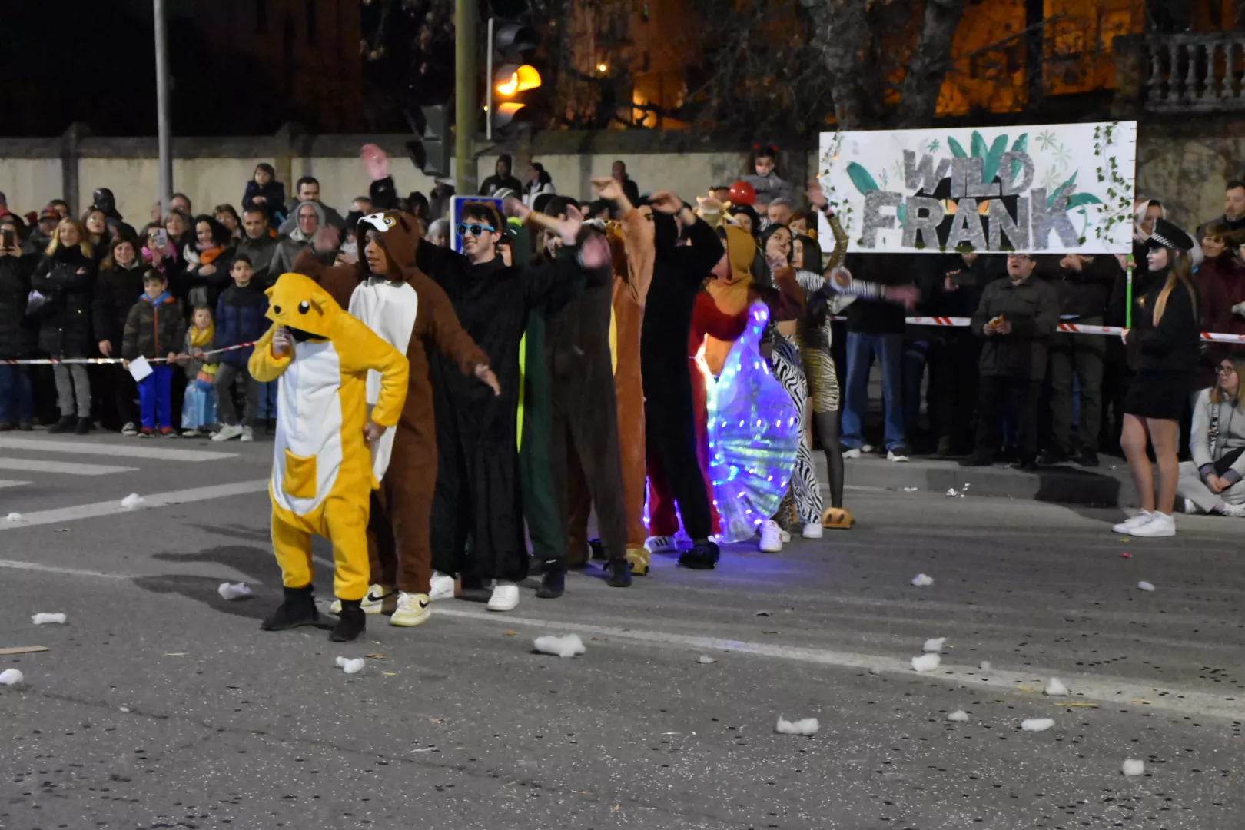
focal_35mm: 68
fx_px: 2334
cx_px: 622
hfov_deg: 29.9
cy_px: 415
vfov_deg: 20.2
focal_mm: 45
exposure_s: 1/60
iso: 10000
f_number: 4.8
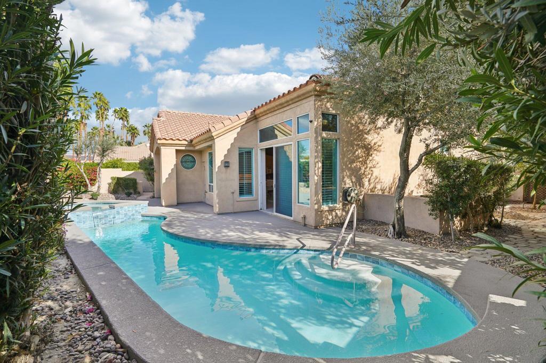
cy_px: 182
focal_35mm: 16
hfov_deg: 96.8
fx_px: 243
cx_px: 273
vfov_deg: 73.7
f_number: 9
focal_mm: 16
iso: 100
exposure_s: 1/125
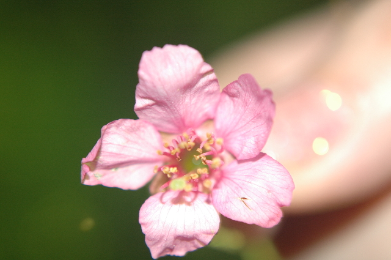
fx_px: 1302
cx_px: 196
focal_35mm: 120
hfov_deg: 17.1
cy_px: 130
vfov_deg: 11.4
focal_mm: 80
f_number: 5.6
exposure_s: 1/60
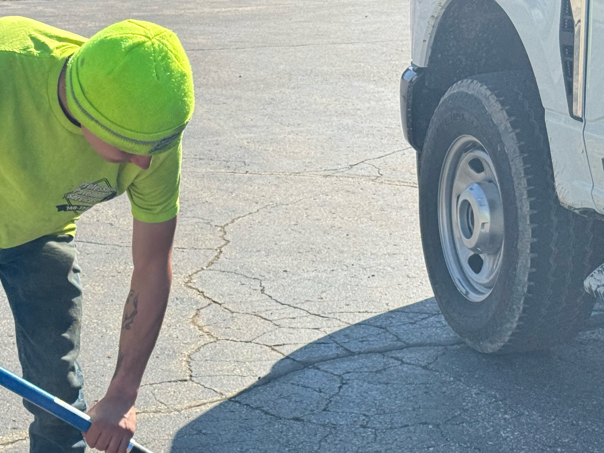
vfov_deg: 17.6
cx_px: 179
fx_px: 1448
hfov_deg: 23.4
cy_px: 380
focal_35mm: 83
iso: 64
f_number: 1.78
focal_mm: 6.76
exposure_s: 1/1597
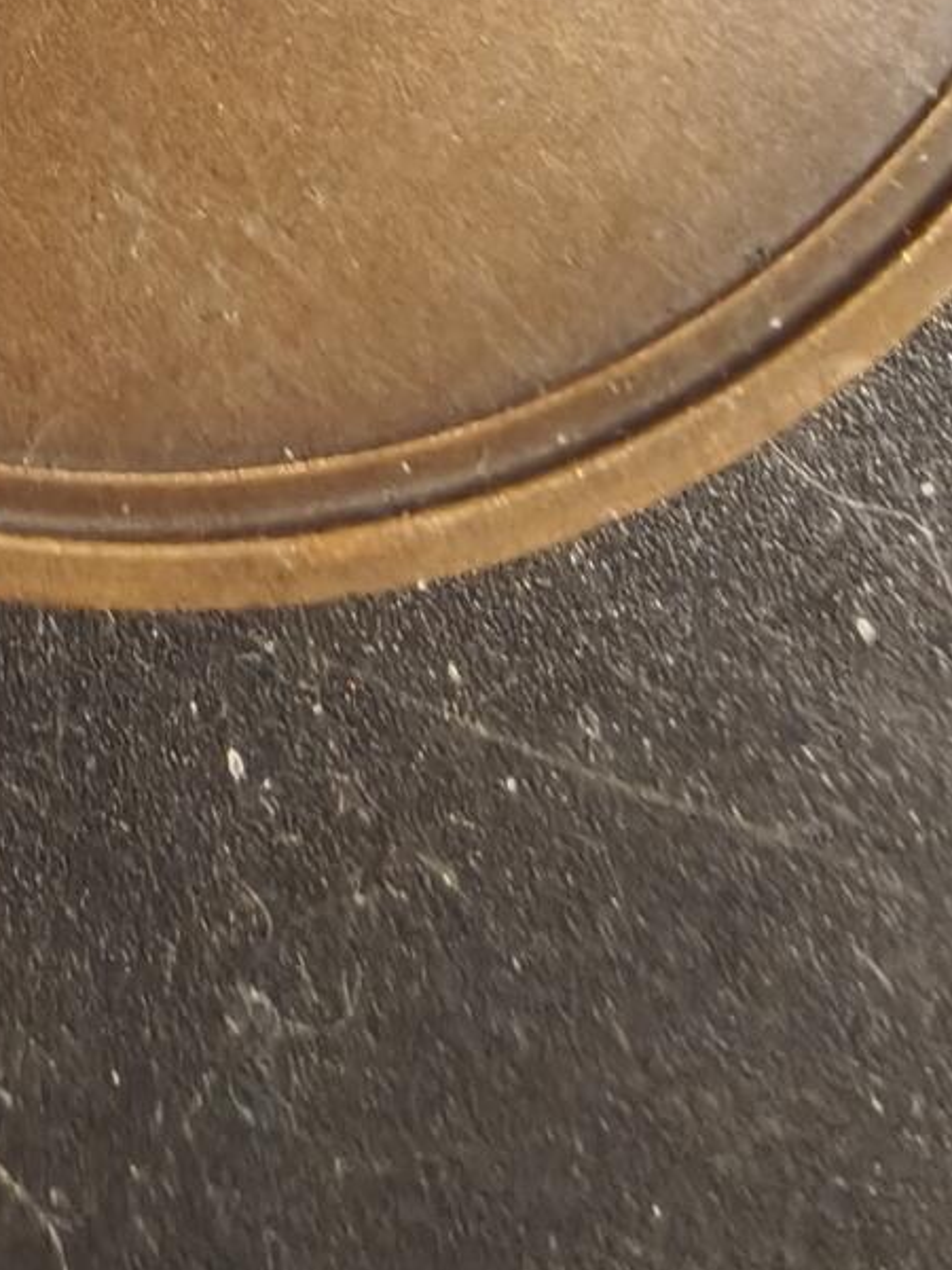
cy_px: -466
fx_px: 2530
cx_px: 47
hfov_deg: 20.7
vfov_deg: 24.0
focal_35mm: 69
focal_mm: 2.32
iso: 200
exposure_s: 1/50
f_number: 2
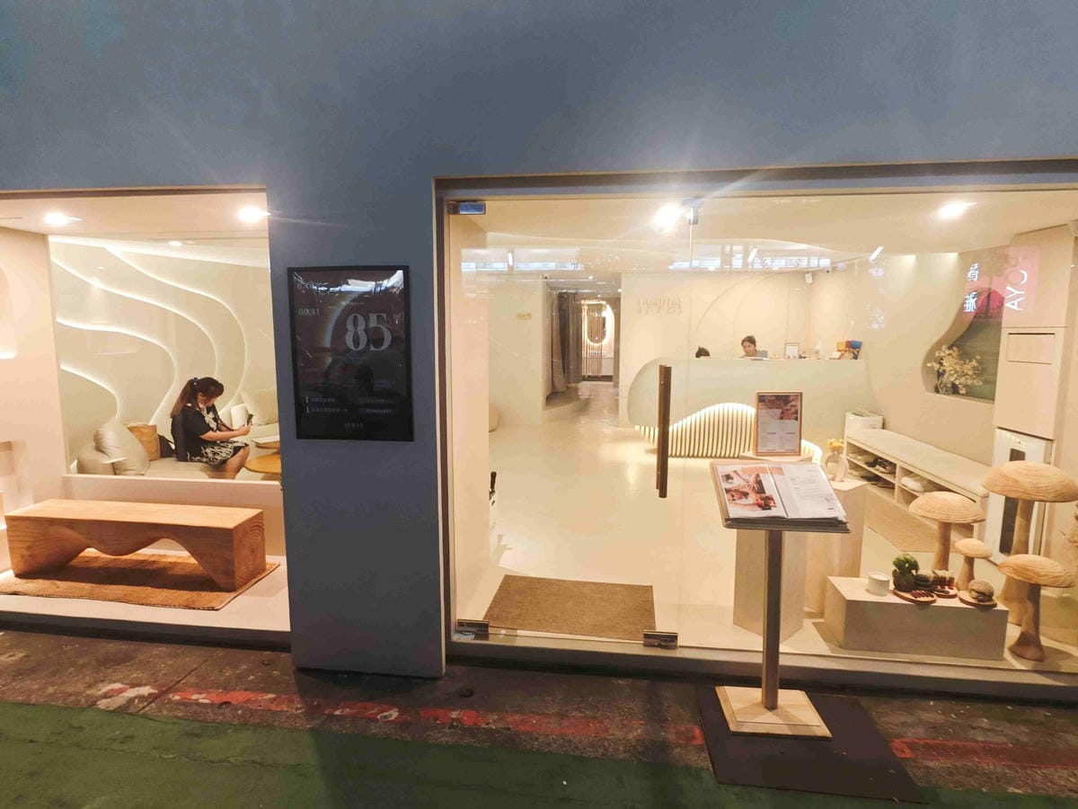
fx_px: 529
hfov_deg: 91.0
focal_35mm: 17
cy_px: 404
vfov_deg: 74.7
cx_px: 539
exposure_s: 1/30
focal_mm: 2.03
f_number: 1.8
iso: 160
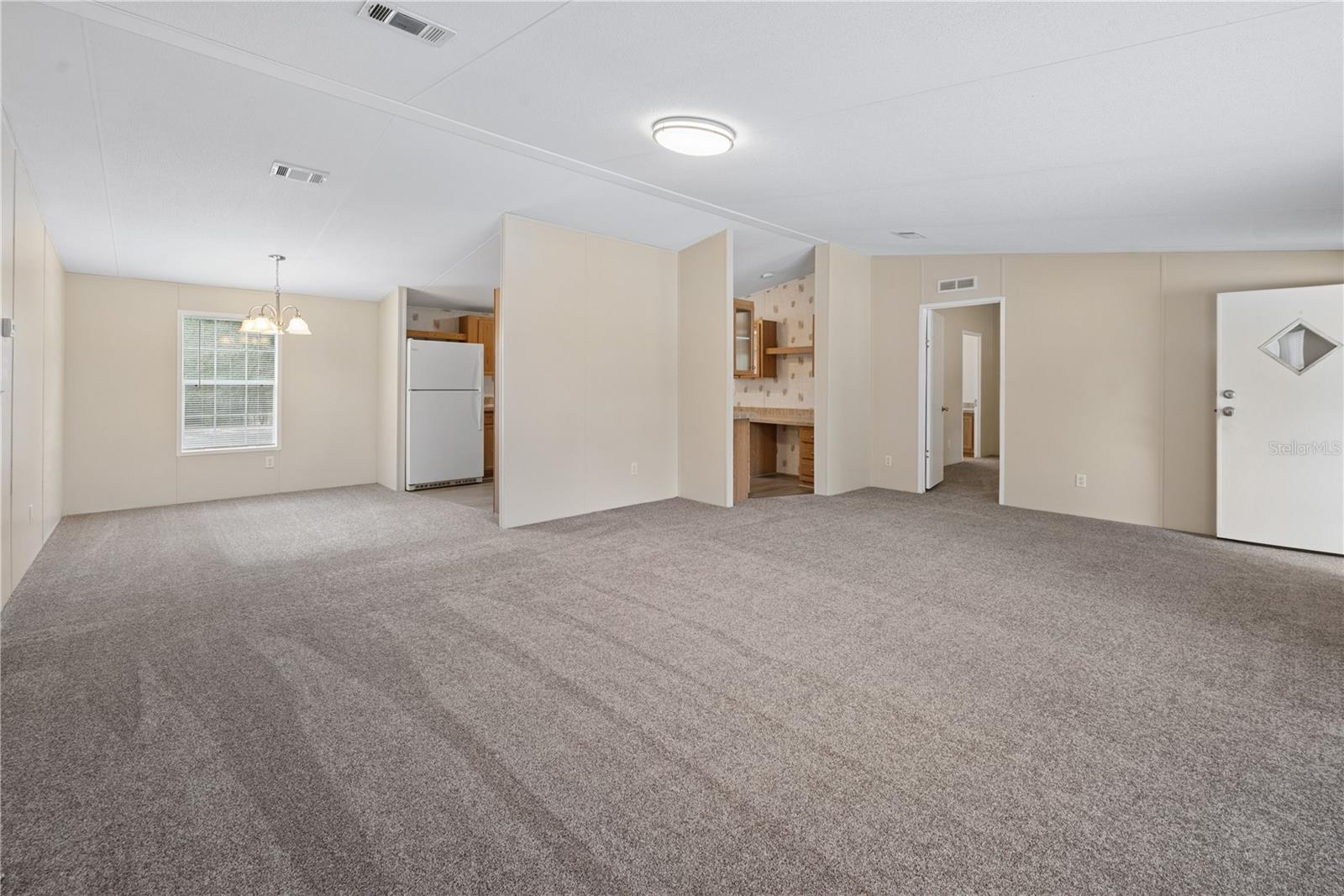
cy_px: 448
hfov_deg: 104.2
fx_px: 523
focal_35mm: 14
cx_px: 672
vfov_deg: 81.2
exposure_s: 1/30
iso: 400
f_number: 8
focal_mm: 14
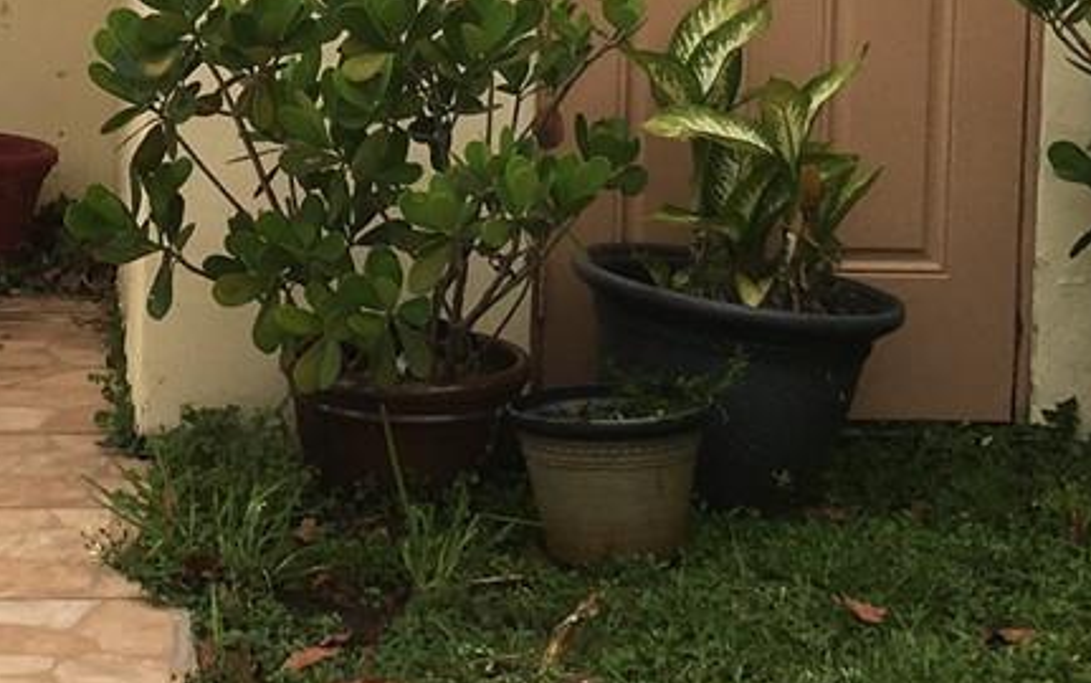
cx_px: 182
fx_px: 3392
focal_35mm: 114
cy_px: -40
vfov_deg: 11.4
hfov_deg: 18.1
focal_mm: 4.15
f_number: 2.2
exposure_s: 1/503
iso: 25
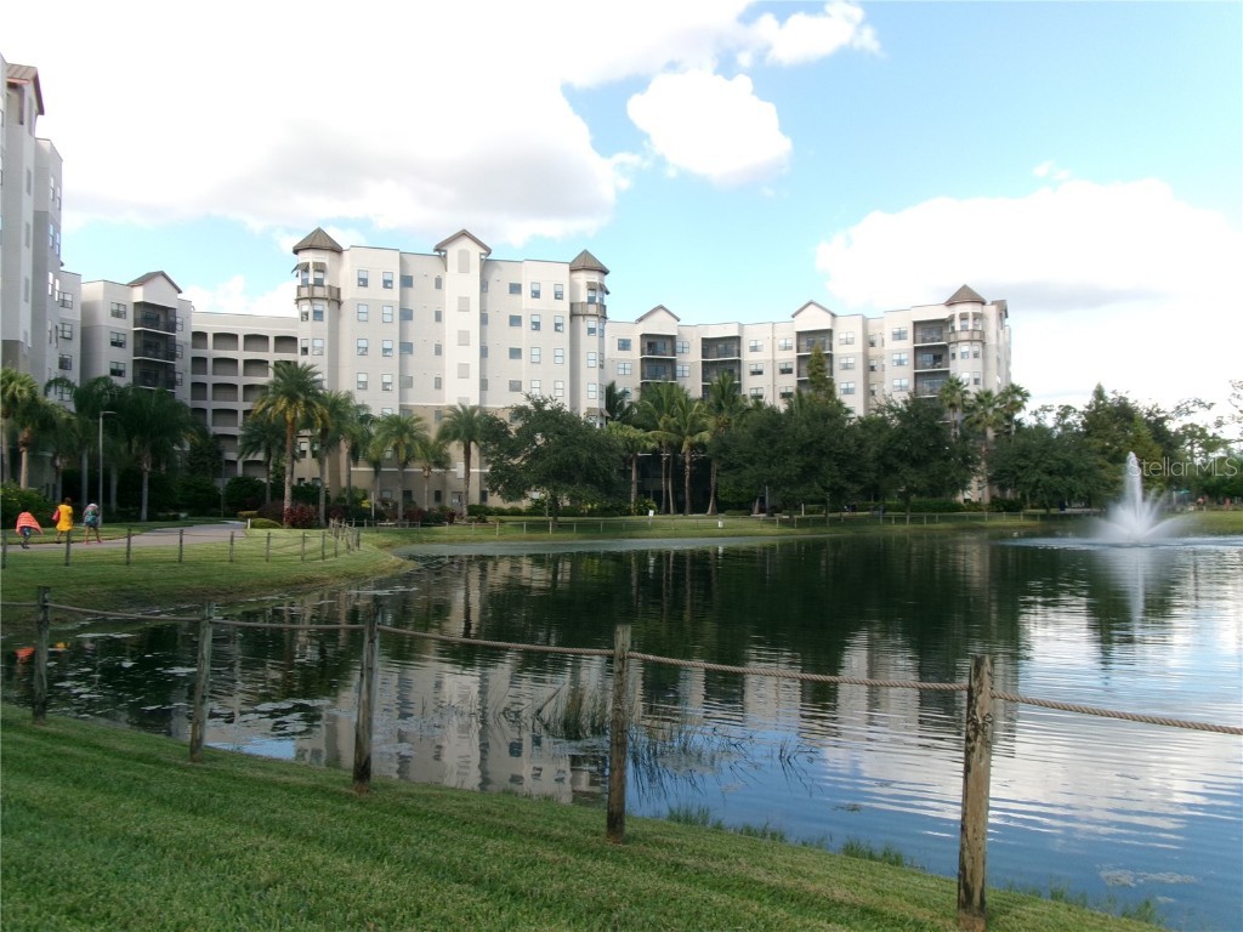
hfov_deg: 63.4
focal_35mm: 28
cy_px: 466
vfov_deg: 49.7
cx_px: 622
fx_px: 1005
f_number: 10.8
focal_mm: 5.1
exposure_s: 1/52
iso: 100
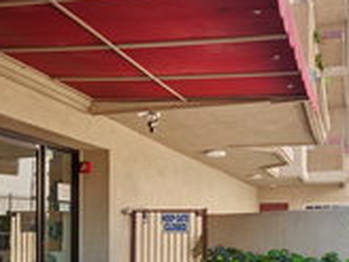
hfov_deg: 40.4
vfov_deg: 29.7
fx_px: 474
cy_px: 230
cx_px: 197
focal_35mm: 47
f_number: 8
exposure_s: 1/30
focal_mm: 9
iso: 200
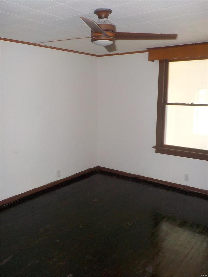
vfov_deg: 60.0
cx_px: 104
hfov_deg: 46.8
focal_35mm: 30
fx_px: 240
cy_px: 138
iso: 200
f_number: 3.3
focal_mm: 4.1
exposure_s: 1/30
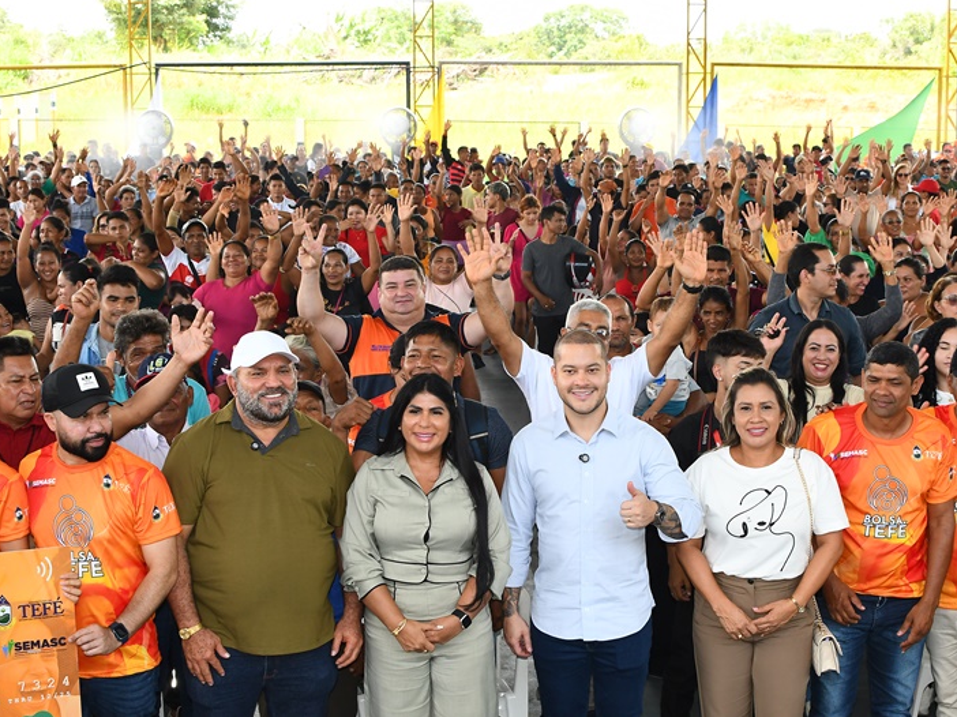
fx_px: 1575
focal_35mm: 57
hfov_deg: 33.7
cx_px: 540
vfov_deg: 25.6
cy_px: 356
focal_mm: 35
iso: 800
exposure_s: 1/200
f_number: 8
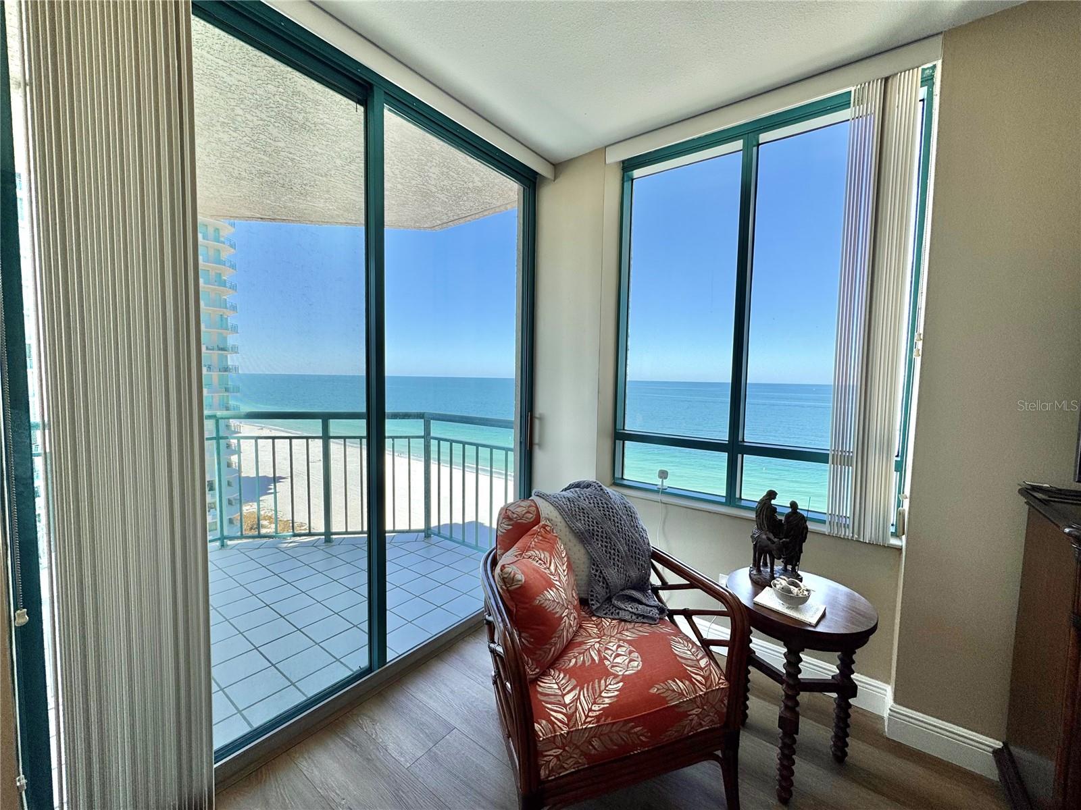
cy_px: 405
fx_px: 437
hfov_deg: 102.1
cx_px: 540
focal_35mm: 14
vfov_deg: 85.7
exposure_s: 1/533
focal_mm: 2.22
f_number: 2.2
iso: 50
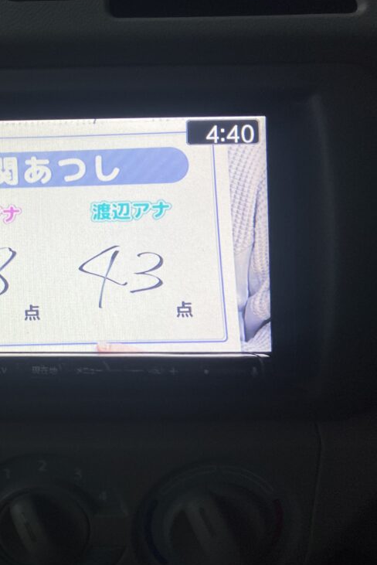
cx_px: 9
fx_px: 675
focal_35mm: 43
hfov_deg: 29.4
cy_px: 281
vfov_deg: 45.4
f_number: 1.8
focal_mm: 3.99
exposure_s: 1/121
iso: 32
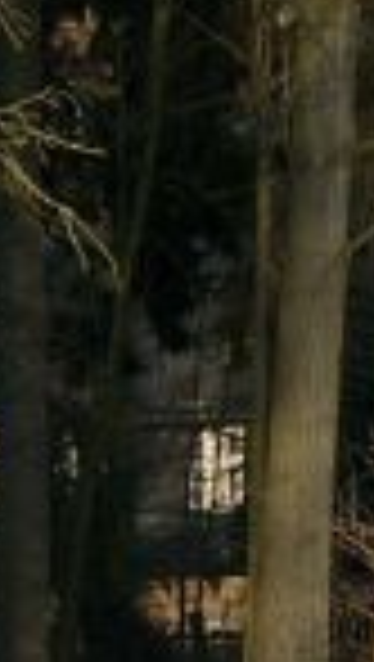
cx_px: 1555
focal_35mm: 592
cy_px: 311
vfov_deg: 3.6
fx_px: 10407
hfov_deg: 2.0
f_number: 2.8
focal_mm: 20.74
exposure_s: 1/495
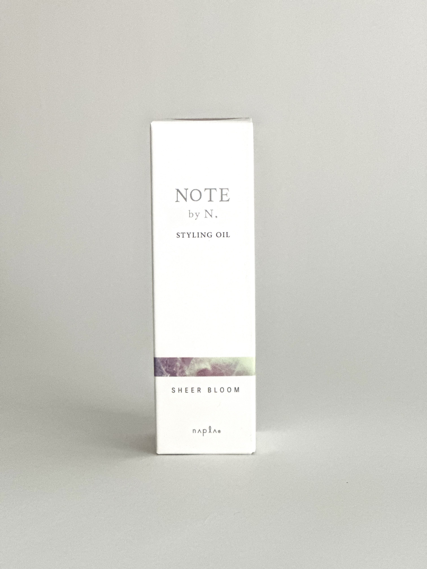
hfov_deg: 19.1
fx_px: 1266
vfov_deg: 25.3
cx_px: 214
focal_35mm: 77
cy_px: 284
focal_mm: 9
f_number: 2.8
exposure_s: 1/30
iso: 400
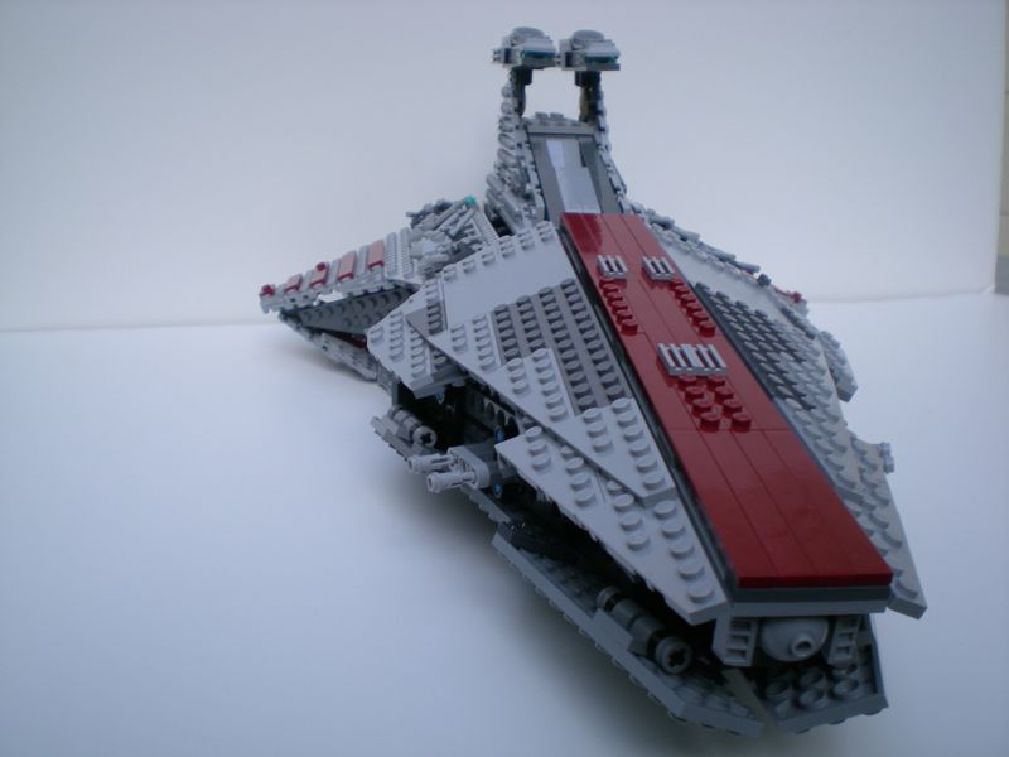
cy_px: 378
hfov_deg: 49.0
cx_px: 504
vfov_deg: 37.7
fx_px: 1108
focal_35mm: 38
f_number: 3.1
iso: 50
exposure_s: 1/64.5
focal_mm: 6.3
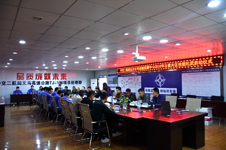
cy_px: 75
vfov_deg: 47.9
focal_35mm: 27
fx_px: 169
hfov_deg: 67.4
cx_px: 113
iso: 400
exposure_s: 1/30
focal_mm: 18
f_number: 3.5
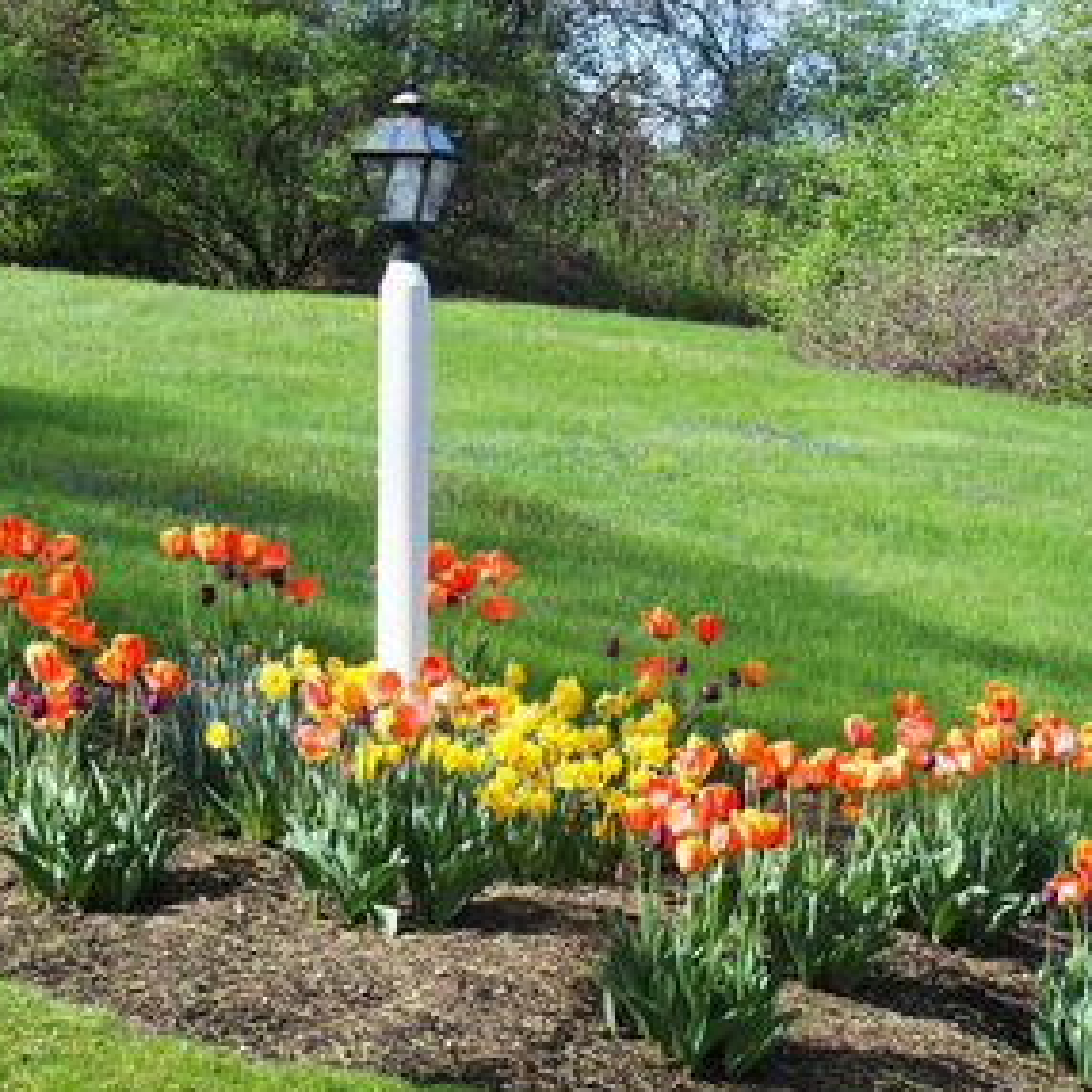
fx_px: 5568
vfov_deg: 11.2
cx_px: 439
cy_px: 630
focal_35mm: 156
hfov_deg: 11.2
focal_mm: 24
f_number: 3.5
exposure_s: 1/800
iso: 100
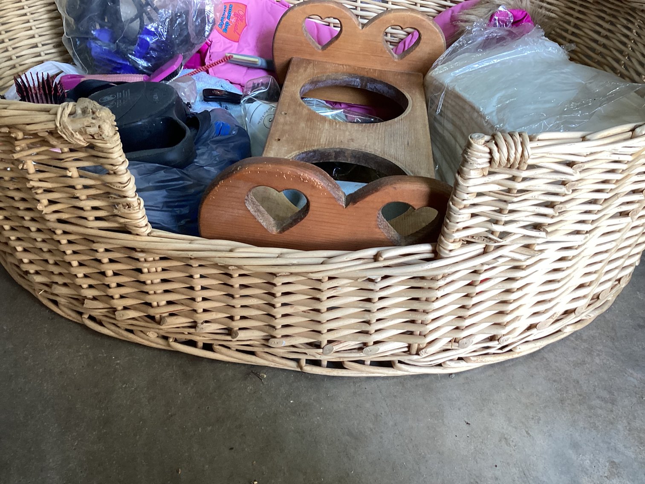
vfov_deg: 45.4
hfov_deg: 58.3
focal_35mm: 31
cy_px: 242
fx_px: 578
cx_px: 322
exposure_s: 1/60
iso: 80
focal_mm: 3.3
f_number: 2.4
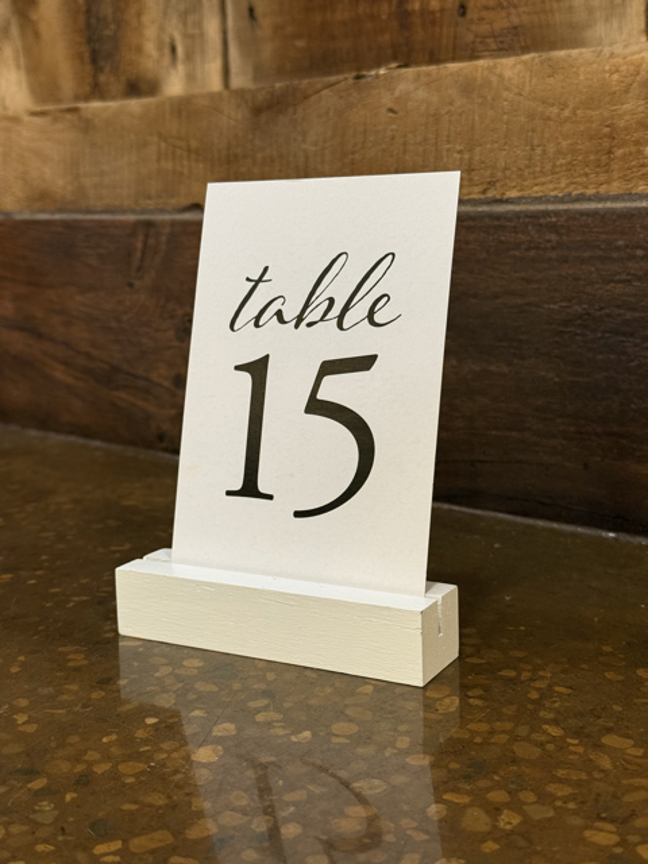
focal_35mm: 48
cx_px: 324
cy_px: 432
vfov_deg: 39.7
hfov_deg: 30.3
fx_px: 1198
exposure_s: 1/60
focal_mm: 6.76
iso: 250
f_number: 1.78
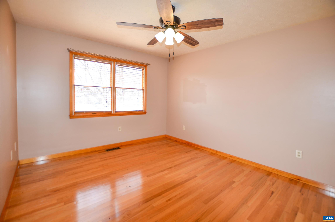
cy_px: 111
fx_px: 139
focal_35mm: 15
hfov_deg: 100.5
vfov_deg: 77.1
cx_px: 168
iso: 100
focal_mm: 10
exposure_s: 1/60
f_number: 3.5
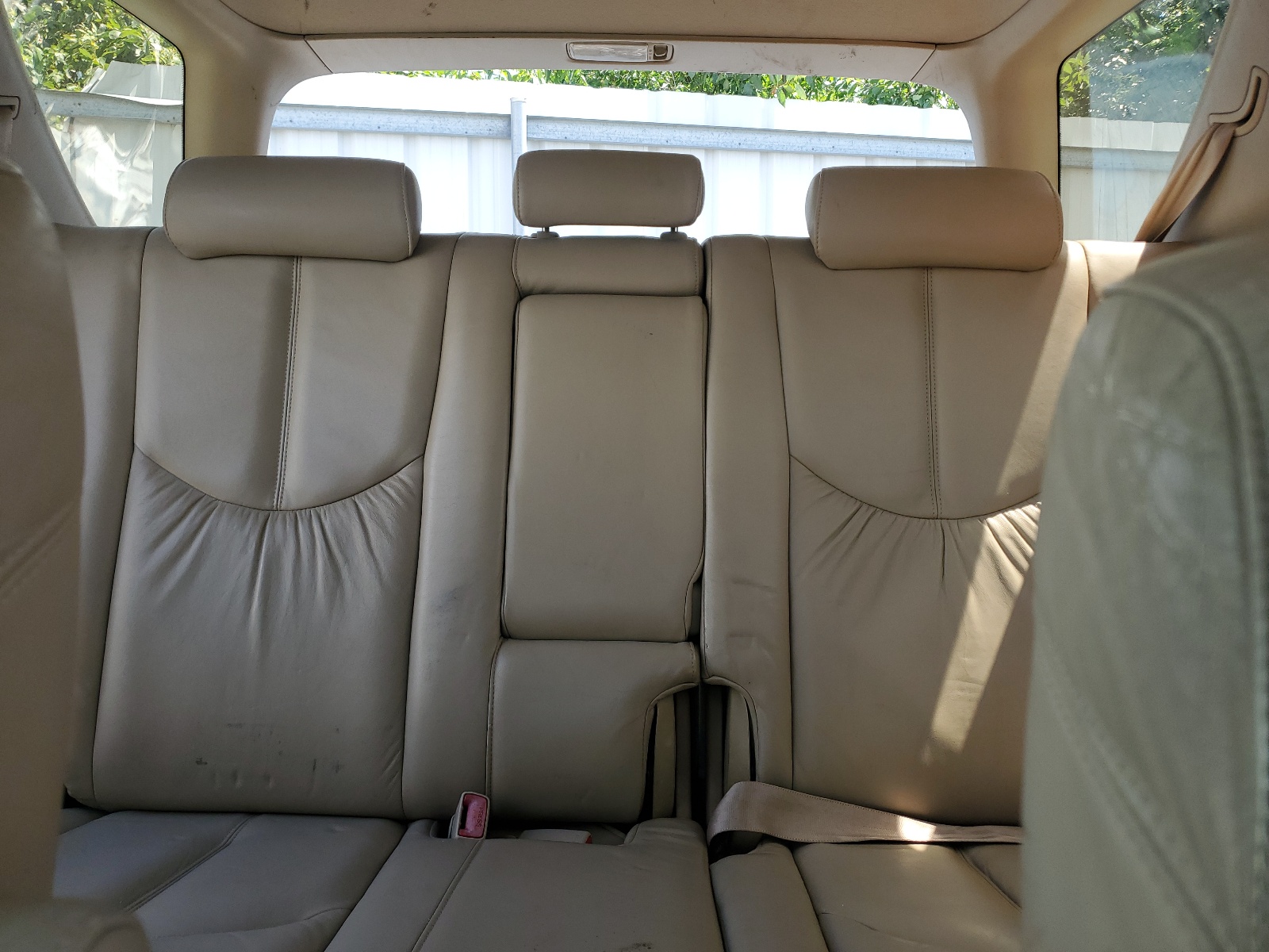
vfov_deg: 53.1
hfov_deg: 67.3
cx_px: 634
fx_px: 953
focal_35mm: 26
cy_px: 476
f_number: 1.5
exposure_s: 1/455
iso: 50
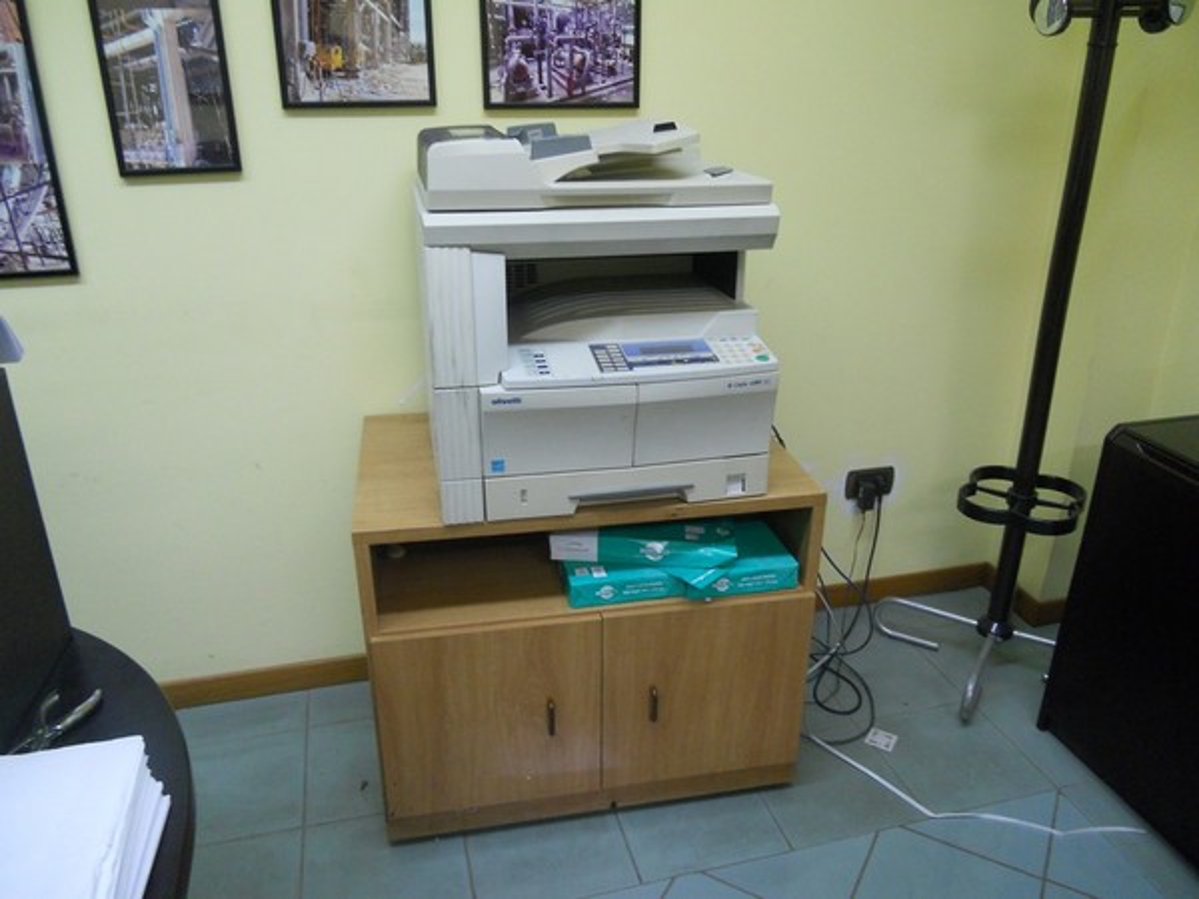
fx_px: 935
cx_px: 600
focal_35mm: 27
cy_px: 450
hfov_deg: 65.3
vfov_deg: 51.4
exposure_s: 1/30
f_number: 3.2
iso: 250
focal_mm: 4.9
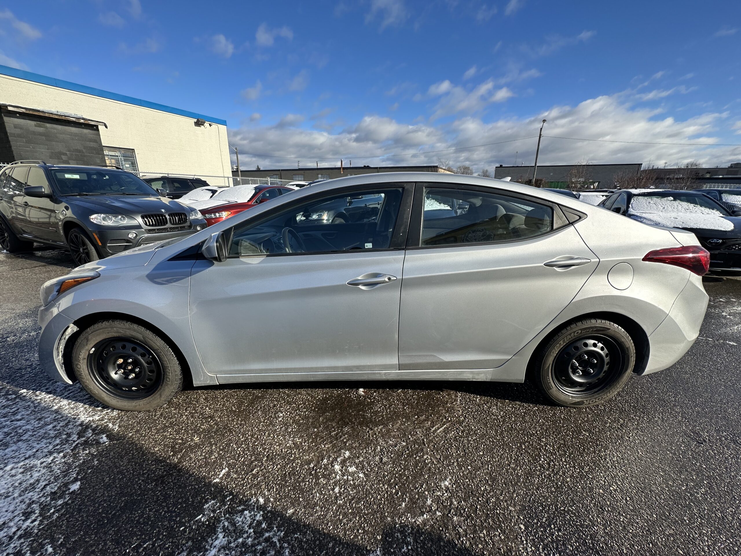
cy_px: 278
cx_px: 370
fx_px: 300
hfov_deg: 102.1
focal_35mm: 14
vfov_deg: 85.7
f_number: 2.2
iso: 50
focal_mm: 2.22
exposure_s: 1/1289
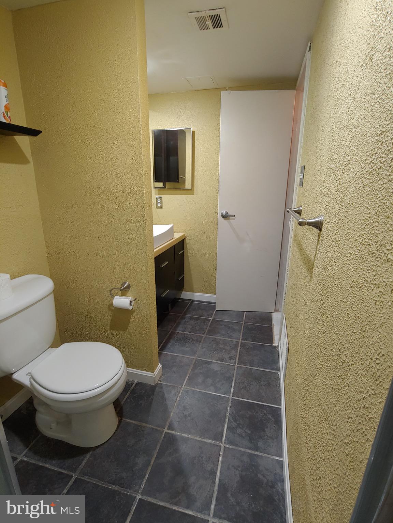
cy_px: 262
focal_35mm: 16
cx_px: 196
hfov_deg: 78.1
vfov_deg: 94.5
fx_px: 242
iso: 200
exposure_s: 1/30
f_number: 1.9
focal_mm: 2.18
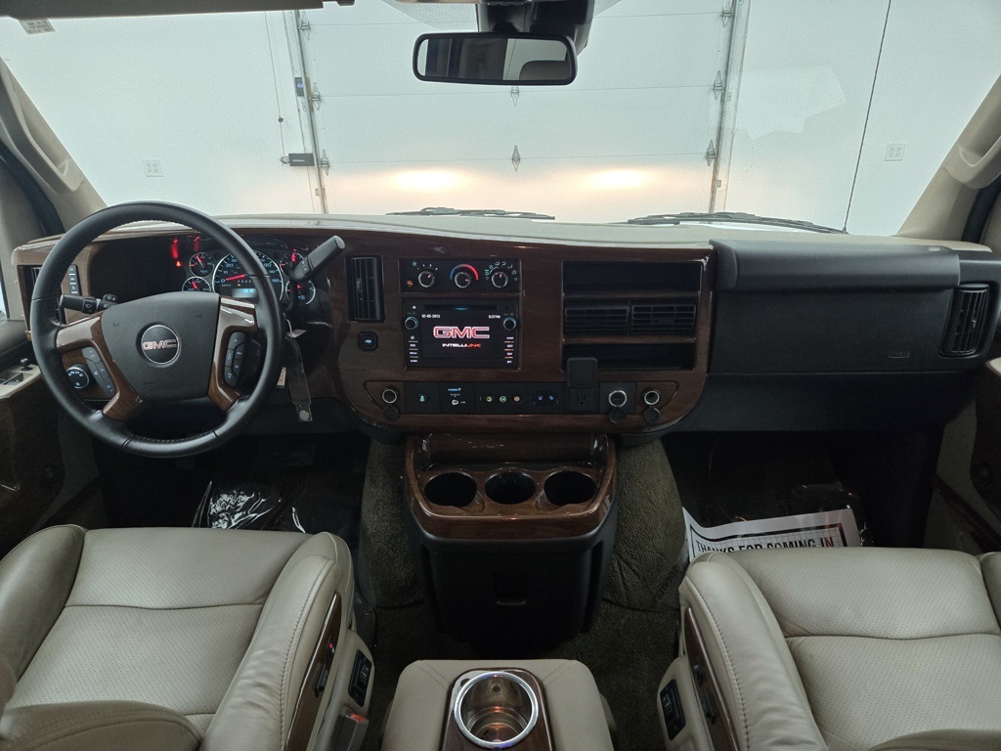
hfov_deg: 73.9
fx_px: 665
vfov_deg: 58.9
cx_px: 500
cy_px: 376
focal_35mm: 23
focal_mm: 5.4
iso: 500
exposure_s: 1/120
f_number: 1.8
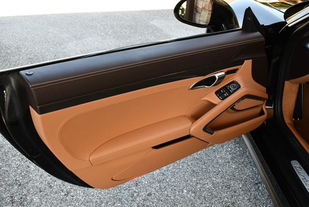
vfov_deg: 36.9
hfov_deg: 53.1
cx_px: 154
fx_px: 309
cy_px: 104
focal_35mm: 36
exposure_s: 1/250
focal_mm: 18
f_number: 4.5
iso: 400
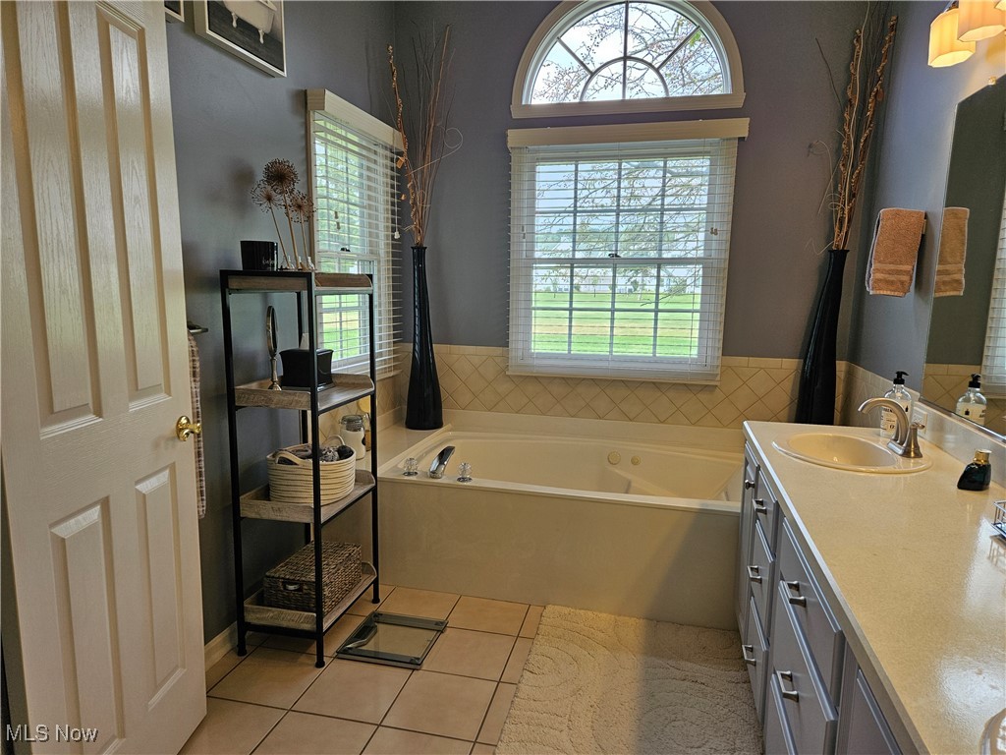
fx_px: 668
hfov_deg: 73.9
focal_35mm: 23
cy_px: 378
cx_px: 503
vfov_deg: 58.9
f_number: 1.8
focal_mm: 5.4
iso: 50
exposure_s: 1/120
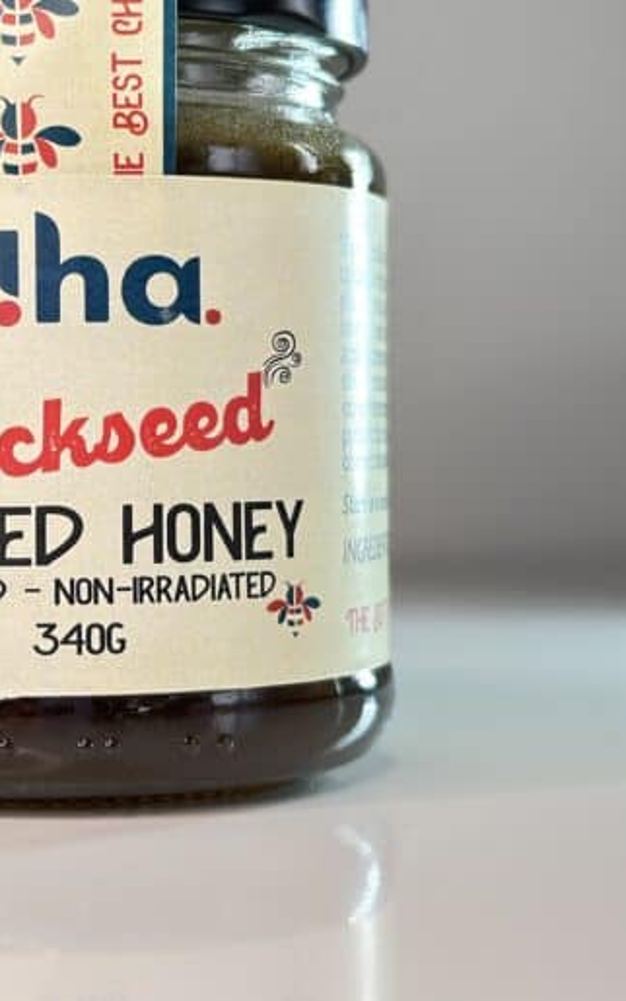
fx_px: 2156
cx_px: 52
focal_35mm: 79
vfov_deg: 26.1
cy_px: 373
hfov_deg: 16.3
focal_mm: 6.86
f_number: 1.78
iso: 125
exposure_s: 1/72
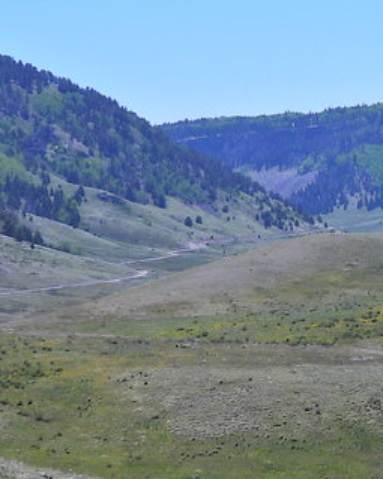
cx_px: 736
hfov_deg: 7.6
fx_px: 2778
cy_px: 336
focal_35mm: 196
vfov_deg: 9.8
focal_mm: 8.9
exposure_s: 1/1600
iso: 100
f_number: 3.5
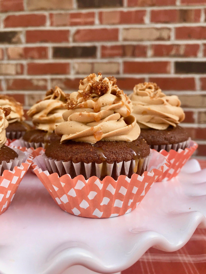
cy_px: 137
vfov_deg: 63.4
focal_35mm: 28
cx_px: 103
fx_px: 222
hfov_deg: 49.7
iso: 20
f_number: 1.8
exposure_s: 1/622
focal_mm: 3.99
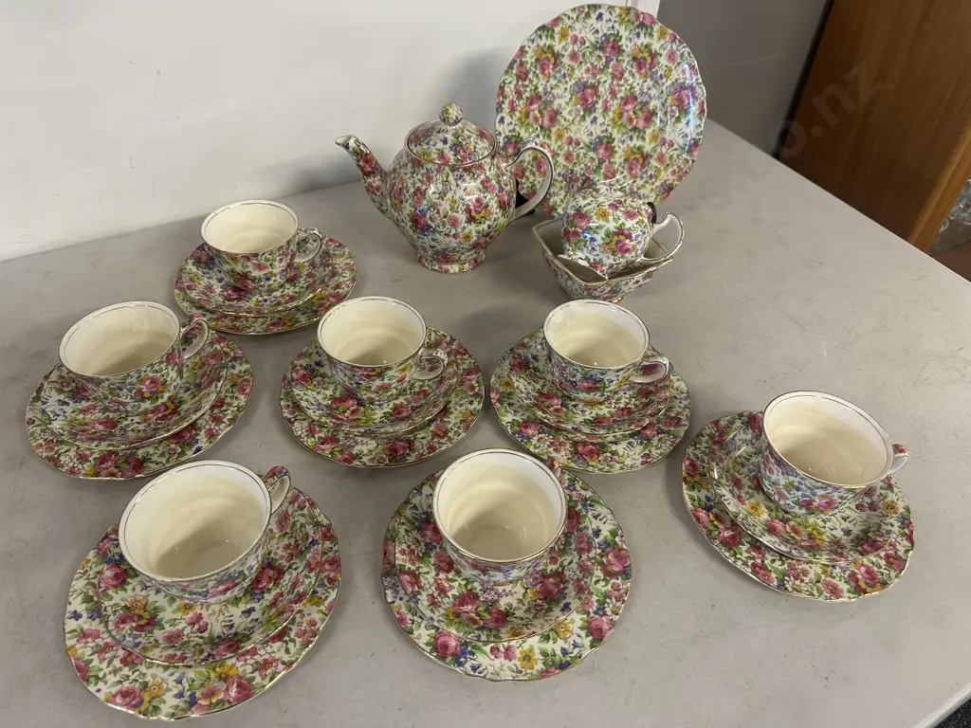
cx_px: 486
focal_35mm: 24
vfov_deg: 56.8
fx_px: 673
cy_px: 364
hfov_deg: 71.6
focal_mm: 6.86
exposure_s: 1/100
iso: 200
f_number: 1.78
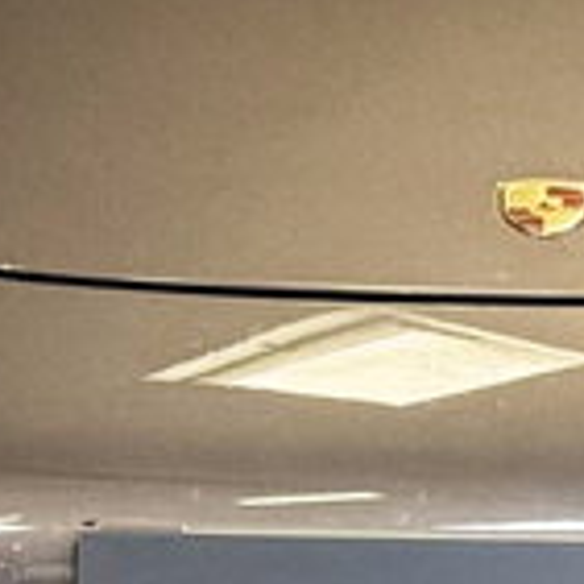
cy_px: -373
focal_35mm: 308
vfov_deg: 5.6
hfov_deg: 5.7
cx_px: 530
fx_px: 5879
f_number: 1.78
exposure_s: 1/45
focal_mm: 6.86
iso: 160
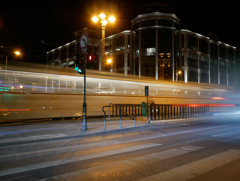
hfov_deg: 53.9
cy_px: 90
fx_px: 236
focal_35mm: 34
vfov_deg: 41.8
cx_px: 120
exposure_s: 1
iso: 200
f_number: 8
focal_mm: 17
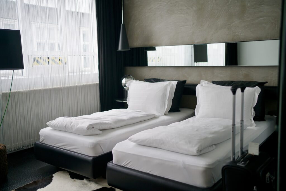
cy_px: 96
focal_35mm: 35
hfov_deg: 54.4
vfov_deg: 37.9
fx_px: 278
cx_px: 143
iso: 400
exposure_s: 1/400
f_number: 2.2
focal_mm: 35
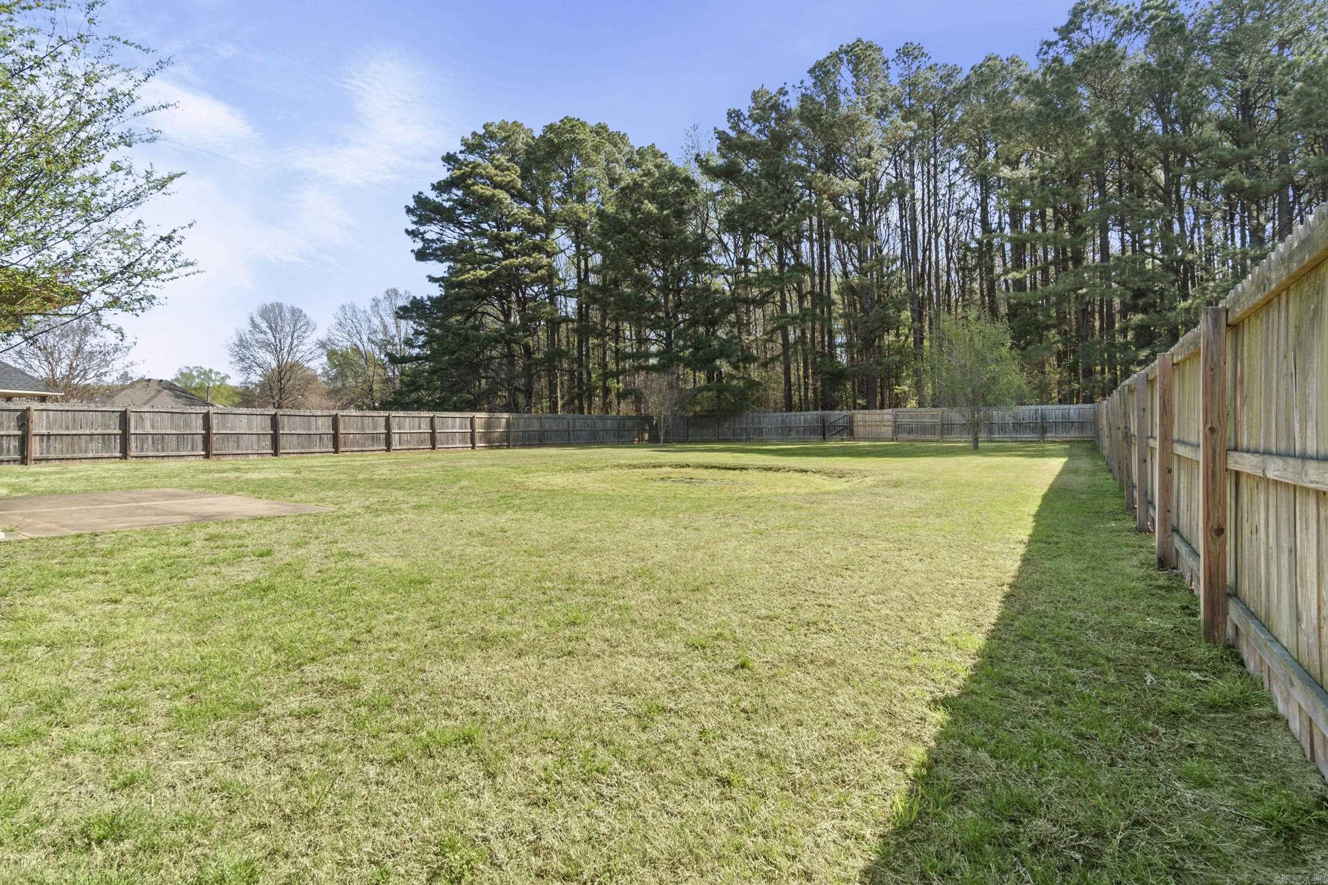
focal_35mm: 16
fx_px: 609
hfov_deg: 95.0
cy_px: 442
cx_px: 664
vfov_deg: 72.0
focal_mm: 11
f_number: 9
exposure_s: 1/80
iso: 250
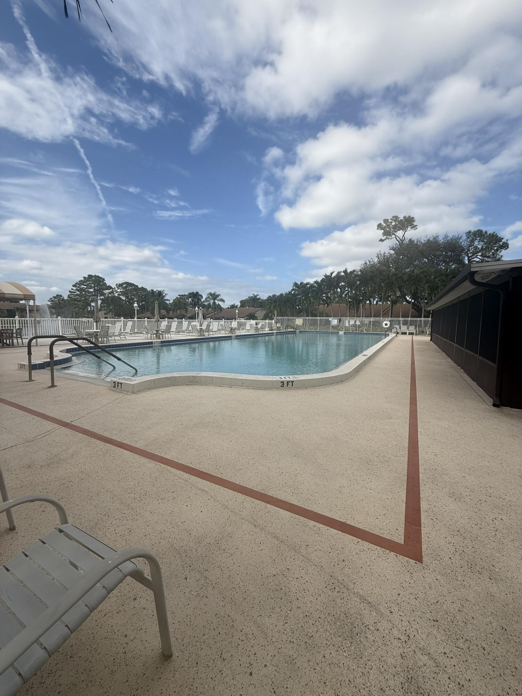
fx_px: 281
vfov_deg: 102.1
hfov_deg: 85.7
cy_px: 348
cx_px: 261
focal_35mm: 14
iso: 50
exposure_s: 1/2717
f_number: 2.2
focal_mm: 2.22
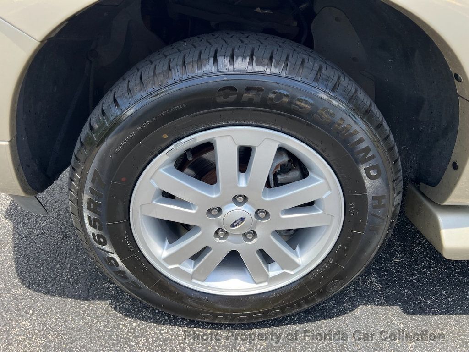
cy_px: 176
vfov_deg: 53.1
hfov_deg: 67.3
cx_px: 234
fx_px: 352
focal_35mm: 26
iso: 50
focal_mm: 5.7
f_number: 1.5
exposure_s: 1/705
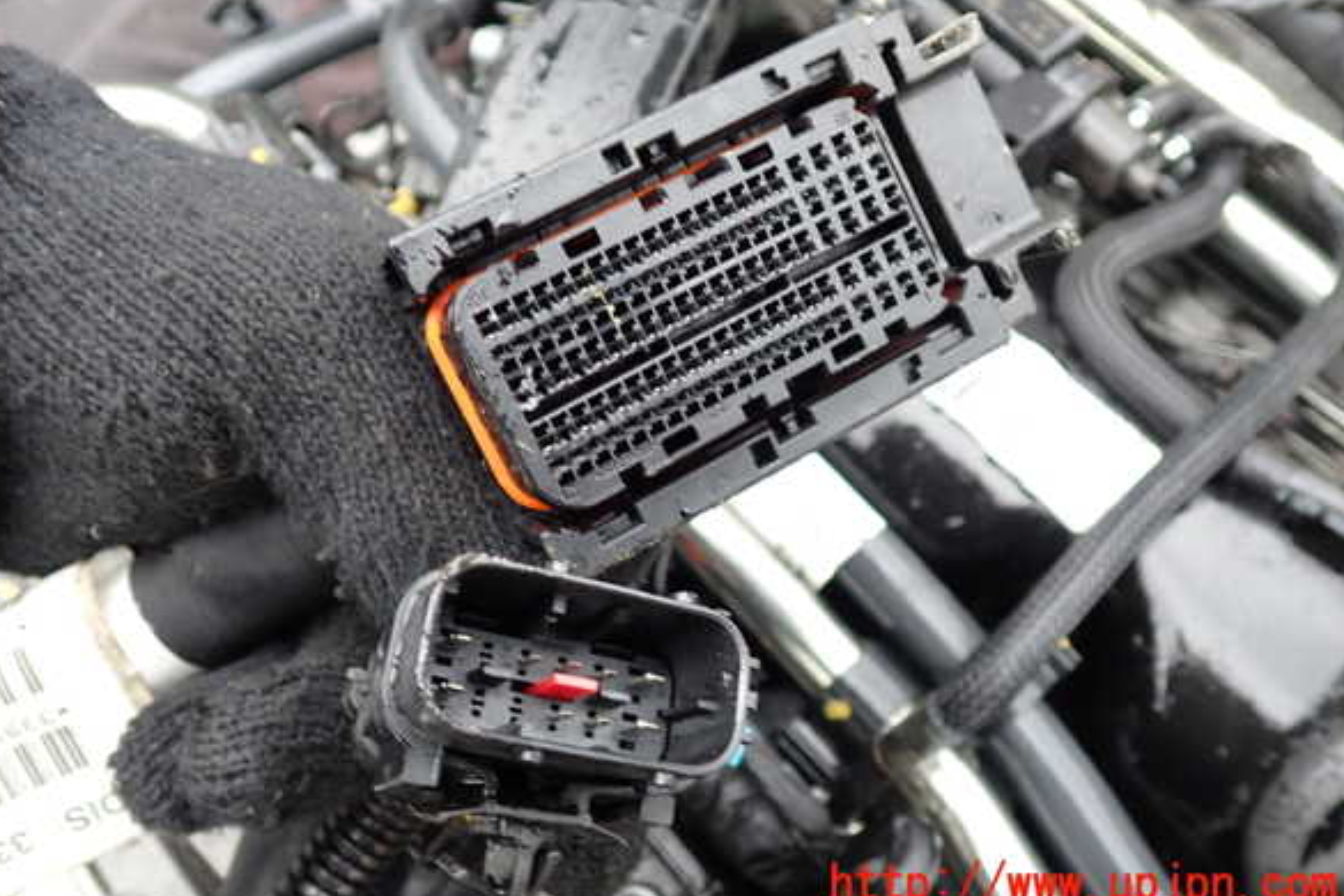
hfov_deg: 58.7
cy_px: 397
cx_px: 659
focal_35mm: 32
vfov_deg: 41.1
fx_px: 1195
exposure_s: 1/40
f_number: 2.3
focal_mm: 5.4
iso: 200
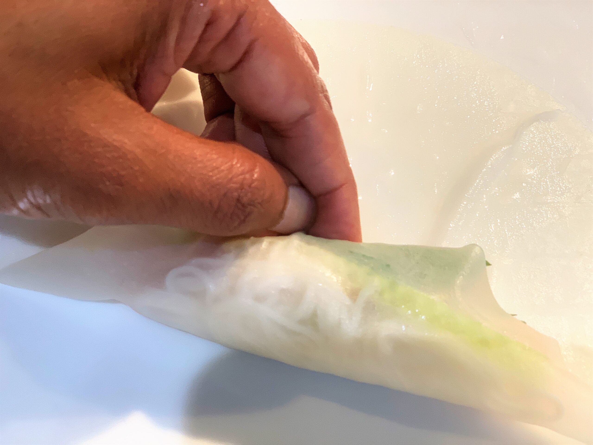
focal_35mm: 52
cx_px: 296
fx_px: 891
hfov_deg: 36.8
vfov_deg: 28.0
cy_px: 222
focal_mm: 6
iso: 100
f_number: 2.4
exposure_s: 1/50
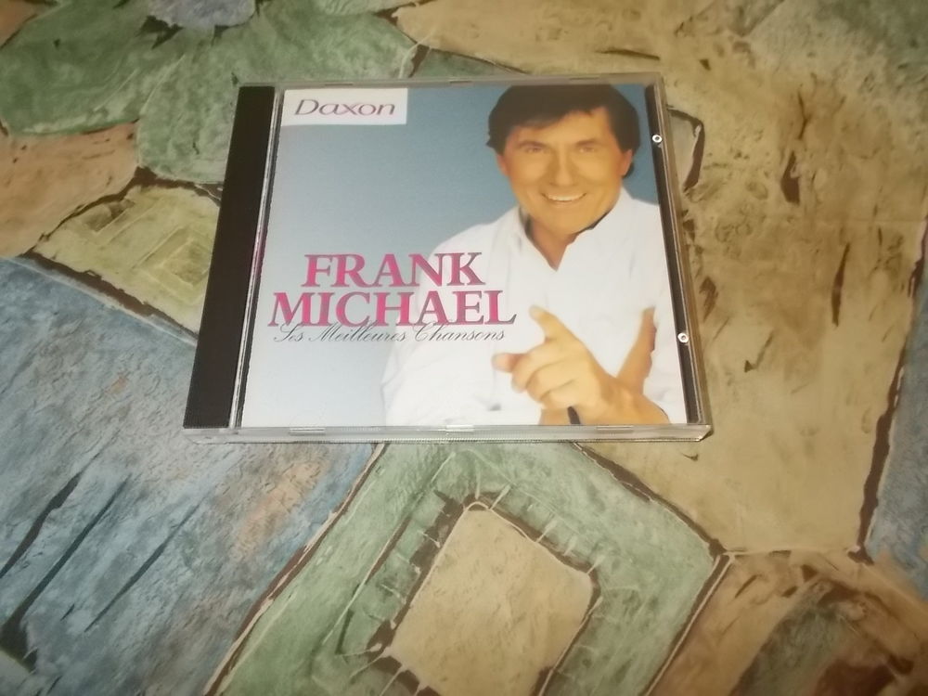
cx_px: 464
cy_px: 348
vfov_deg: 53.1
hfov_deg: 67.3
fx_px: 697
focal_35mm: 26
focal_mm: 4.6
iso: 400
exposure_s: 1/4
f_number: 3.2
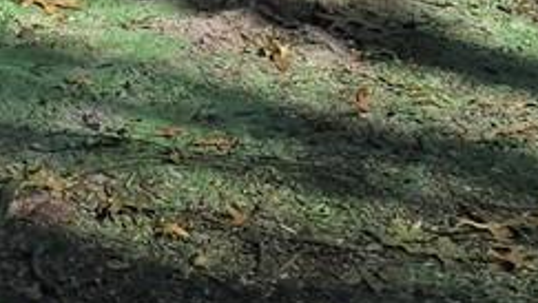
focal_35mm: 165
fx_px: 2355
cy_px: -641
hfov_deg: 11.8
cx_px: -500
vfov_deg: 6.6
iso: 12
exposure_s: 1/614
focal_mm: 6.3
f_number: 1.7
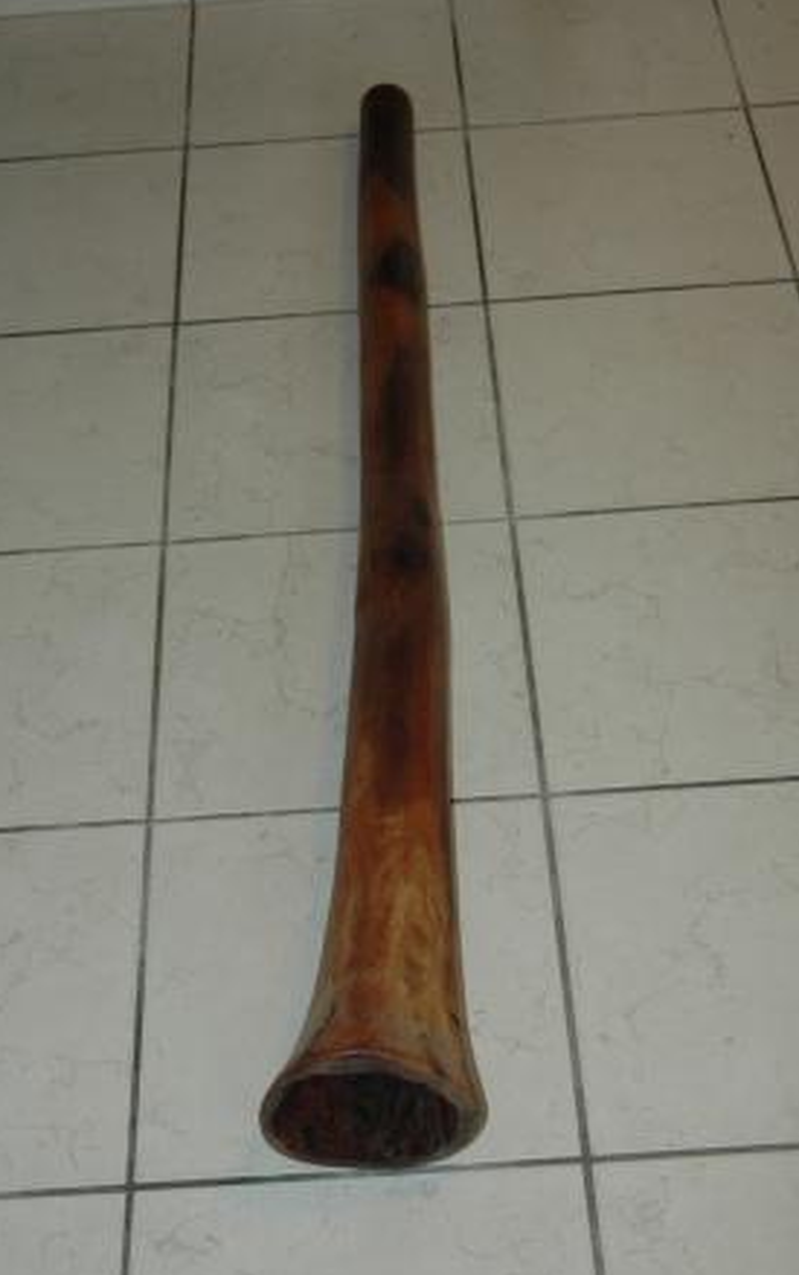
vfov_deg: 37.2
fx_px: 1896
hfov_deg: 23.8
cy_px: 642
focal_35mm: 55
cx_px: 372
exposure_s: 1/60
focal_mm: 35
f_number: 4.2
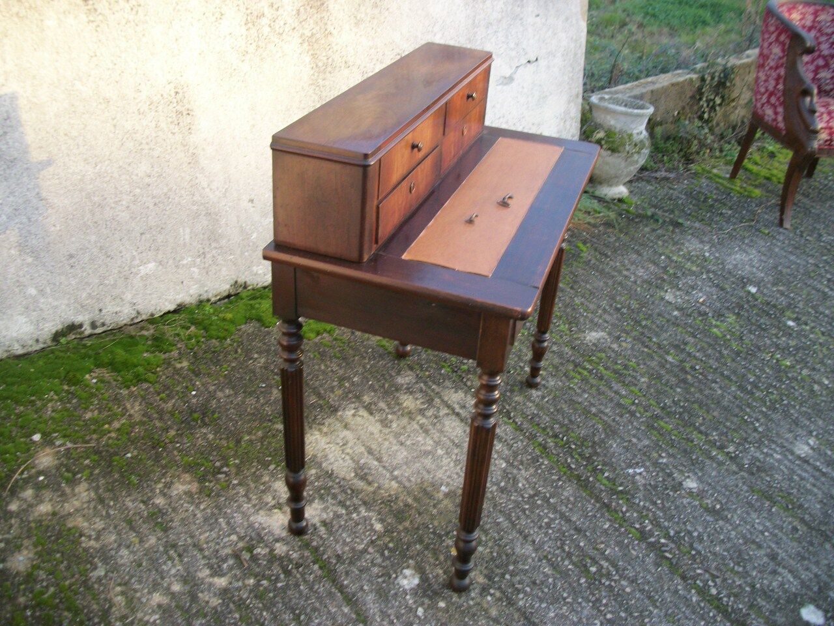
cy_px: 313
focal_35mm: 32
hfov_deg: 56.8
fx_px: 771
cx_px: 417
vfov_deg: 44.2
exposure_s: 1/40
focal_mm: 5.7
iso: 80
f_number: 2.9
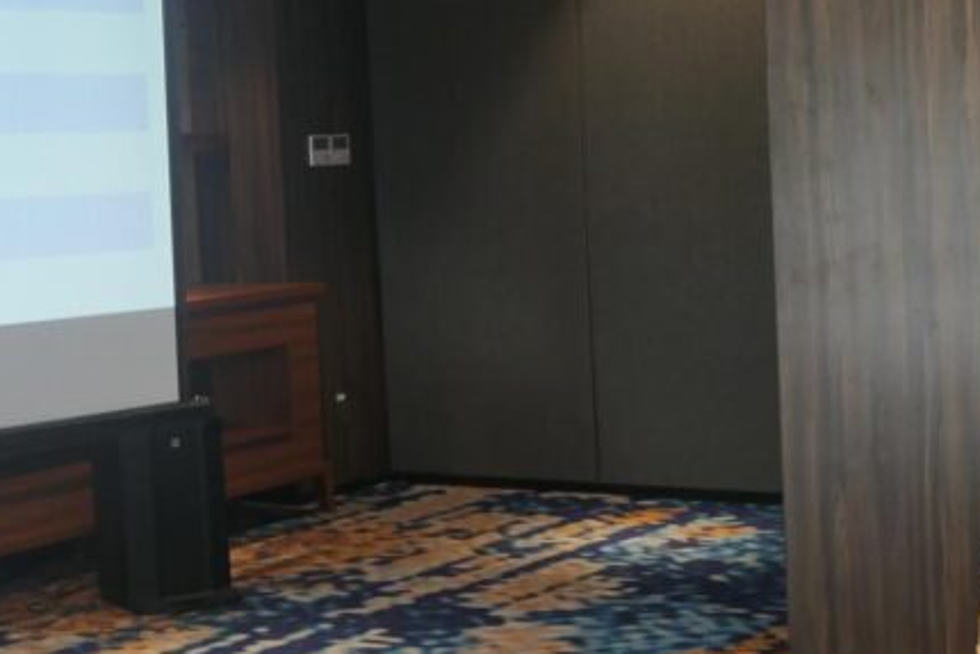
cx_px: 356
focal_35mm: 81
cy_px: 259
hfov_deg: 25.0
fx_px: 2206
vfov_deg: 16.9
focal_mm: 12.4
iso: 640
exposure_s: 1/80
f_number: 2.8
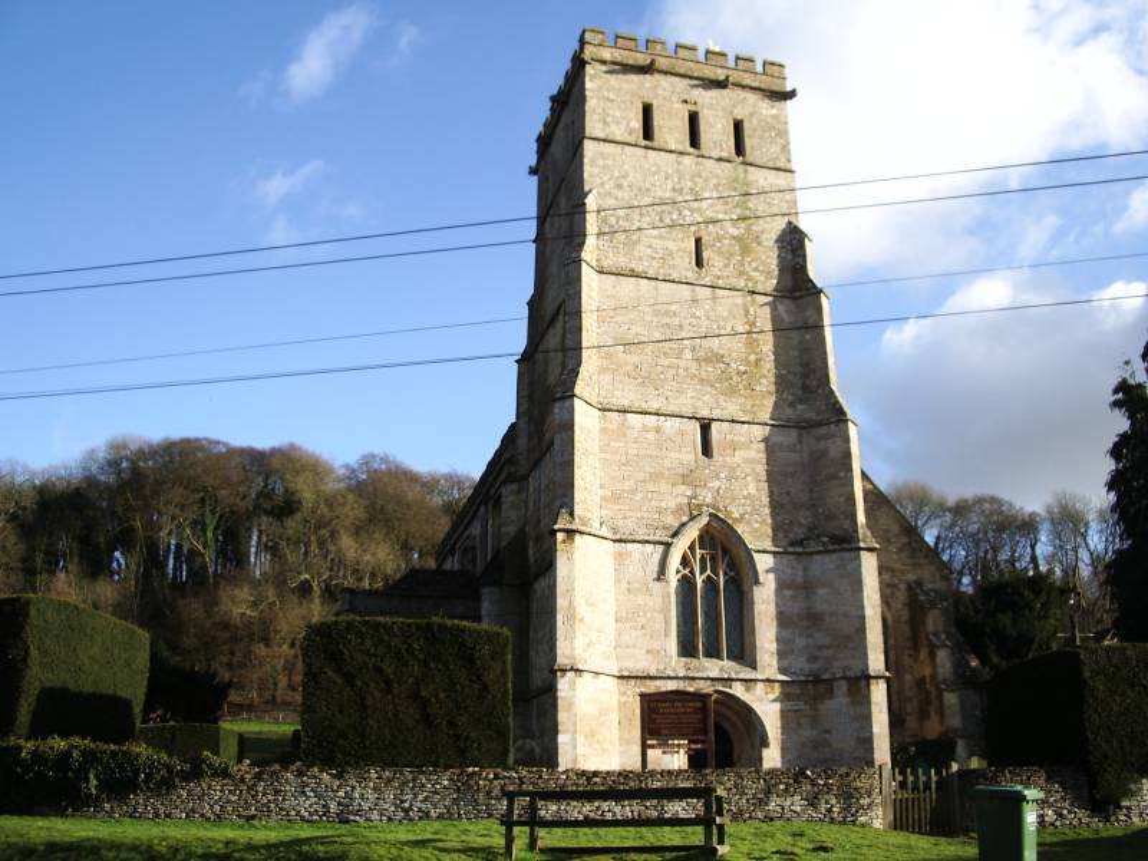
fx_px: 1161
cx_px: 574
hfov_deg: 52.6
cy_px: 430
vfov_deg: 40.7
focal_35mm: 35
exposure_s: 1/200
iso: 50
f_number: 4.3
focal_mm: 5.8
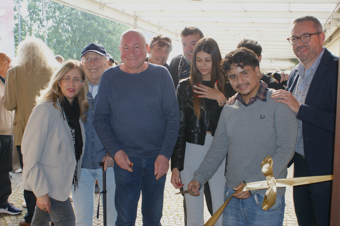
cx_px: 170
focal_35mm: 42
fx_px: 396
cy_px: 113
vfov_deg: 31.9
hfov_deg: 46.4
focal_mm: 28
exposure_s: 1/80
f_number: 5
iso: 200
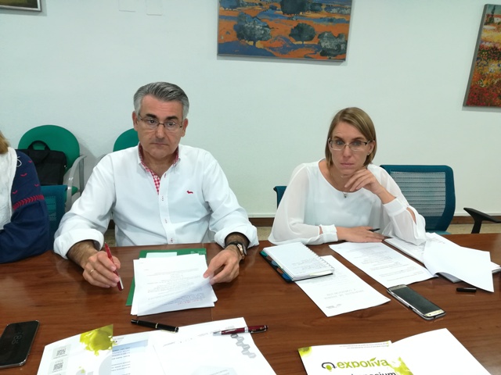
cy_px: 188
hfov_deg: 67.3
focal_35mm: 26
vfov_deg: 53.1
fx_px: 376
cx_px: 250
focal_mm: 3.83
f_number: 2.2
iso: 200
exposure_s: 1/33.3
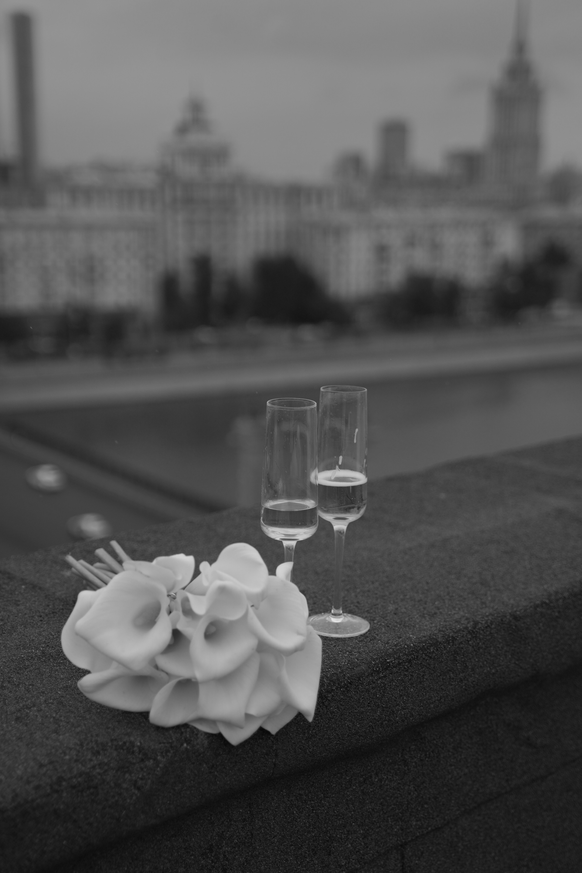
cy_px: 436
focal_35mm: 50
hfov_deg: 27.0
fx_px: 1212
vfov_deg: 39.6
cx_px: 291
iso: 100
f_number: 2.8
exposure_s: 1/2500
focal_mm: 50
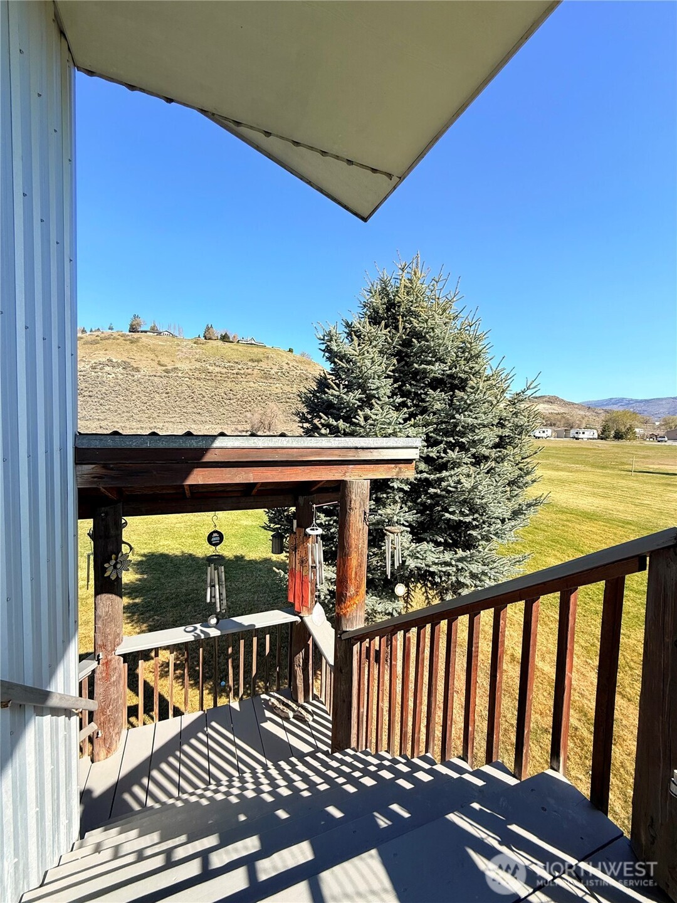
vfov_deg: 102.1
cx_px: 338
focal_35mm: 14
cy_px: 452
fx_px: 365
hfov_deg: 85.7
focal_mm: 2.22
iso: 50
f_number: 2.2
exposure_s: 1/1050
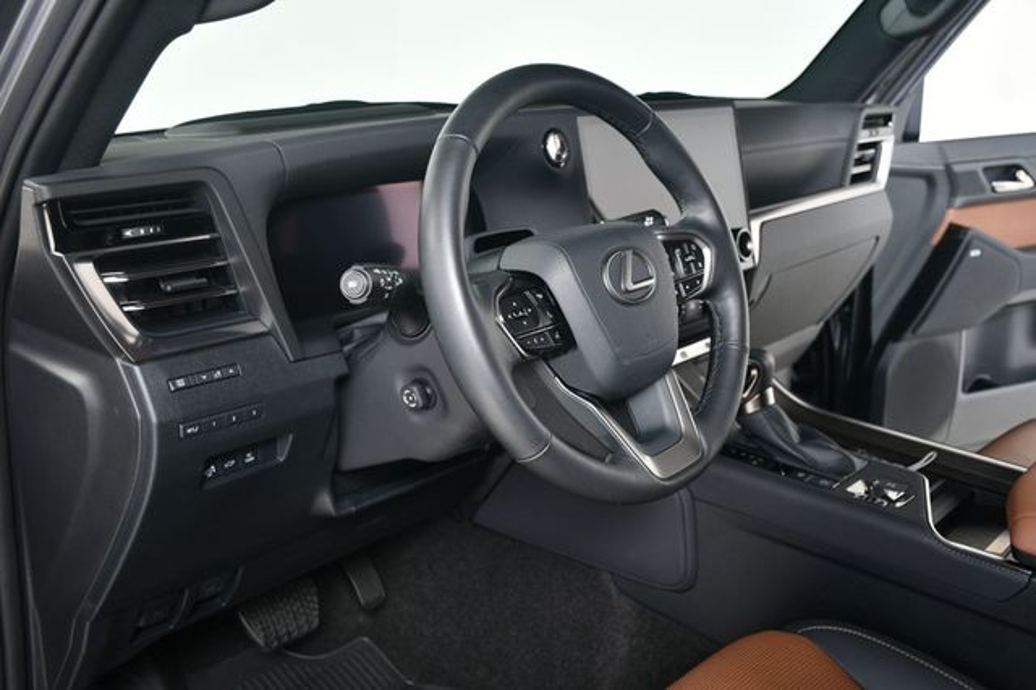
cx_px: 518
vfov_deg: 36.8
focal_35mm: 36
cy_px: 345
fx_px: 1035
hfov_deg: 53.2
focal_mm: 24
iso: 100
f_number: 4.5
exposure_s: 1/160
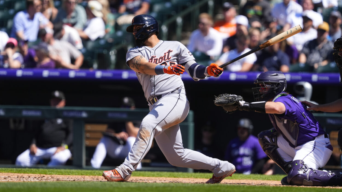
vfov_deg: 2.8
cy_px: 92
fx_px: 3999
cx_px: 171
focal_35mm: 441
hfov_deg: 4.9
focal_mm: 420
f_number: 4
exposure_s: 1/3200
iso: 500
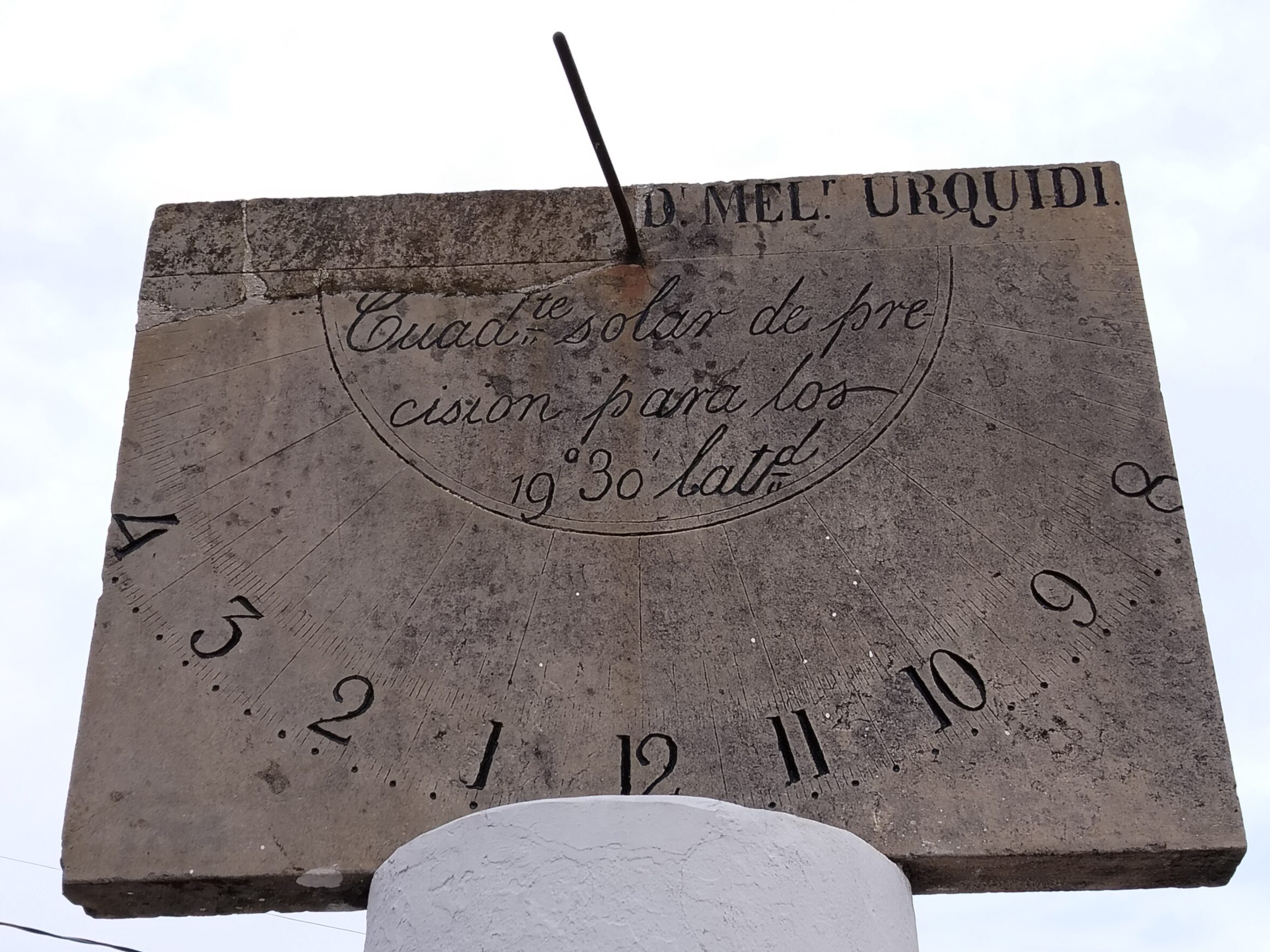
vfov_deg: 28.0
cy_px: 493
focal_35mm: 52
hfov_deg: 36.8
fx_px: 1908
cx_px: 621
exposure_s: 1/449
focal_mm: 5.25
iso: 100
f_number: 1.75
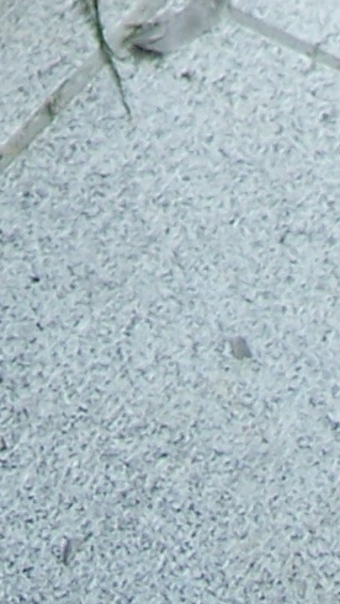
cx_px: -7
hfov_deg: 4.5
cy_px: -1343
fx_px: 4298
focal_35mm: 268
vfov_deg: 7.0
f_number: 2.8
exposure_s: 1/250
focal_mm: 7.8
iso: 64
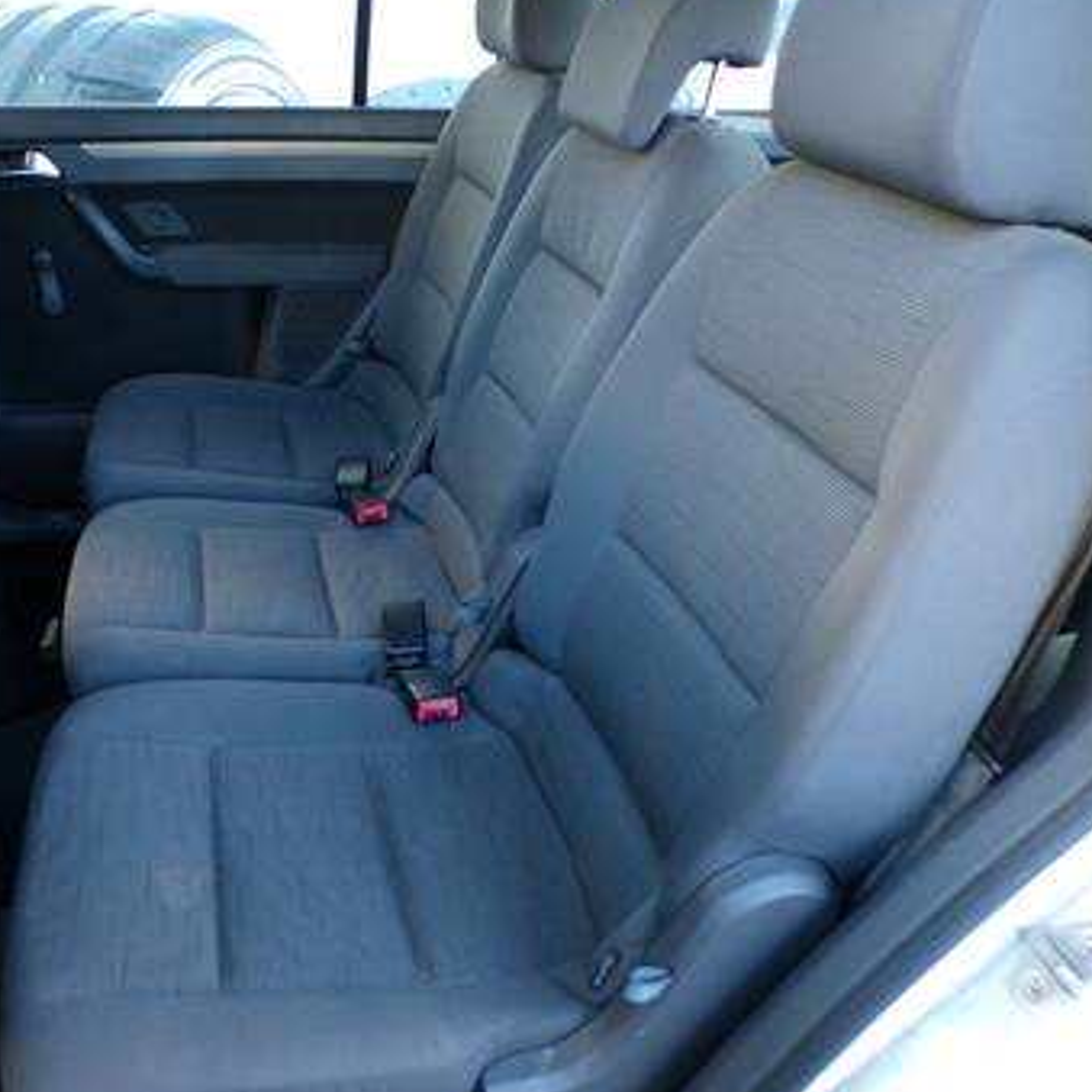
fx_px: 1071
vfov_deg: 54.0
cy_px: 538
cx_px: 438
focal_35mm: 30
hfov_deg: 53.7
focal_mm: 4.3
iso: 200
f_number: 3
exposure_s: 1/27
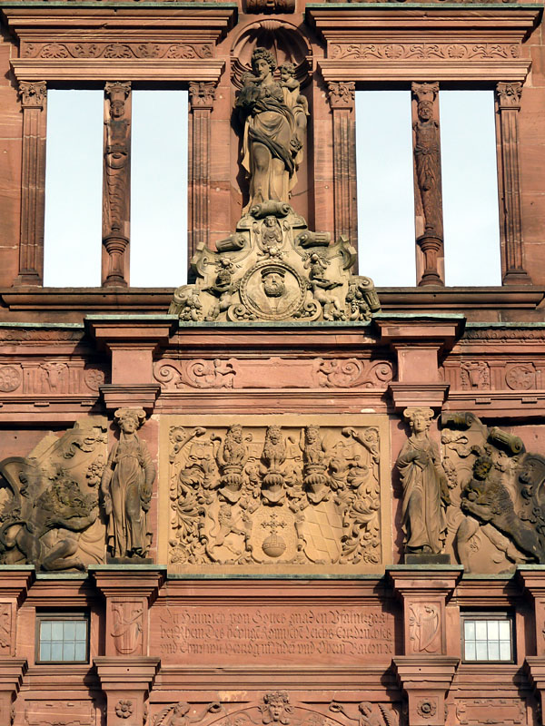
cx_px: 272
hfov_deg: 10.8
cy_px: 363
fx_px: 2876
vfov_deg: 14.4
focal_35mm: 137
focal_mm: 22.5
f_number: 4.5
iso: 80
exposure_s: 1/160
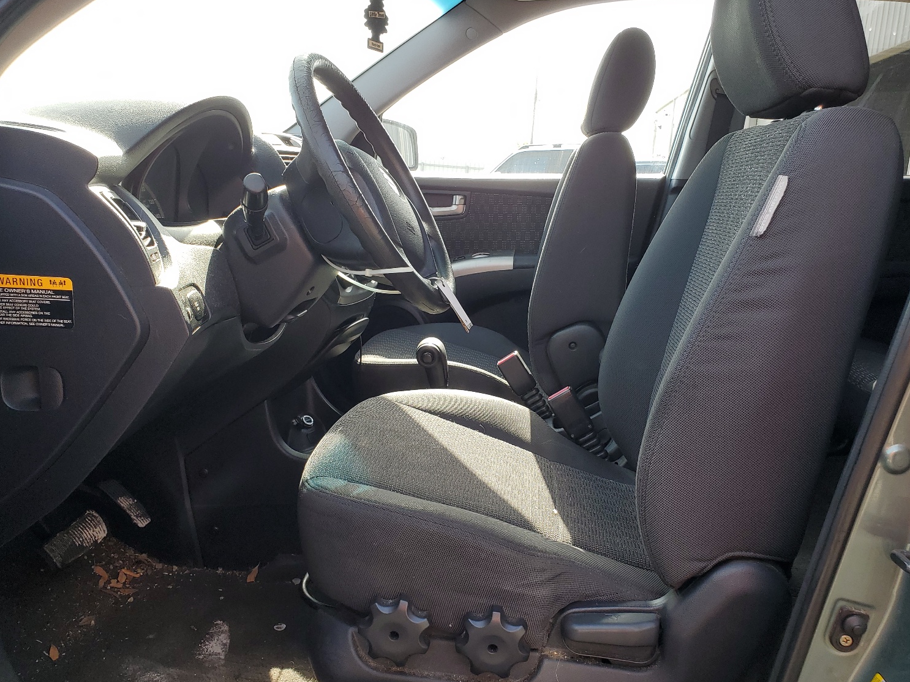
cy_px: 345
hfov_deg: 63.4
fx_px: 736
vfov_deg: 49.7
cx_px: 471
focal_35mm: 28
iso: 50
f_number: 1.5
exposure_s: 1/172
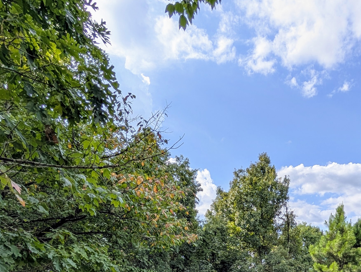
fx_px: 292
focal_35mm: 28
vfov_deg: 41.3
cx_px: 265
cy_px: 290
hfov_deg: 60.3
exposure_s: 1/1300
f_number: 1.7
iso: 43
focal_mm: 2.02
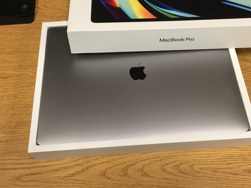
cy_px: 57
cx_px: 129
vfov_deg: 34.7
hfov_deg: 45.8
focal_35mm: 41
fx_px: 297
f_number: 2.2
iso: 80
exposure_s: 1/30
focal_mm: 4.15
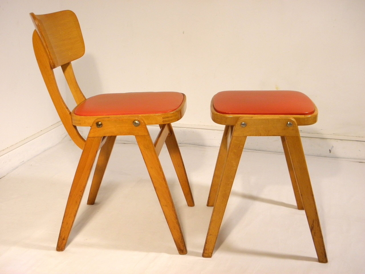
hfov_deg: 42.9
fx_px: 464
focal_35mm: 44
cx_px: 182
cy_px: 137
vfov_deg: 32.9
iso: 200
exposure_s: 1/25
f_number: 3.9
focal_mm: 7.9
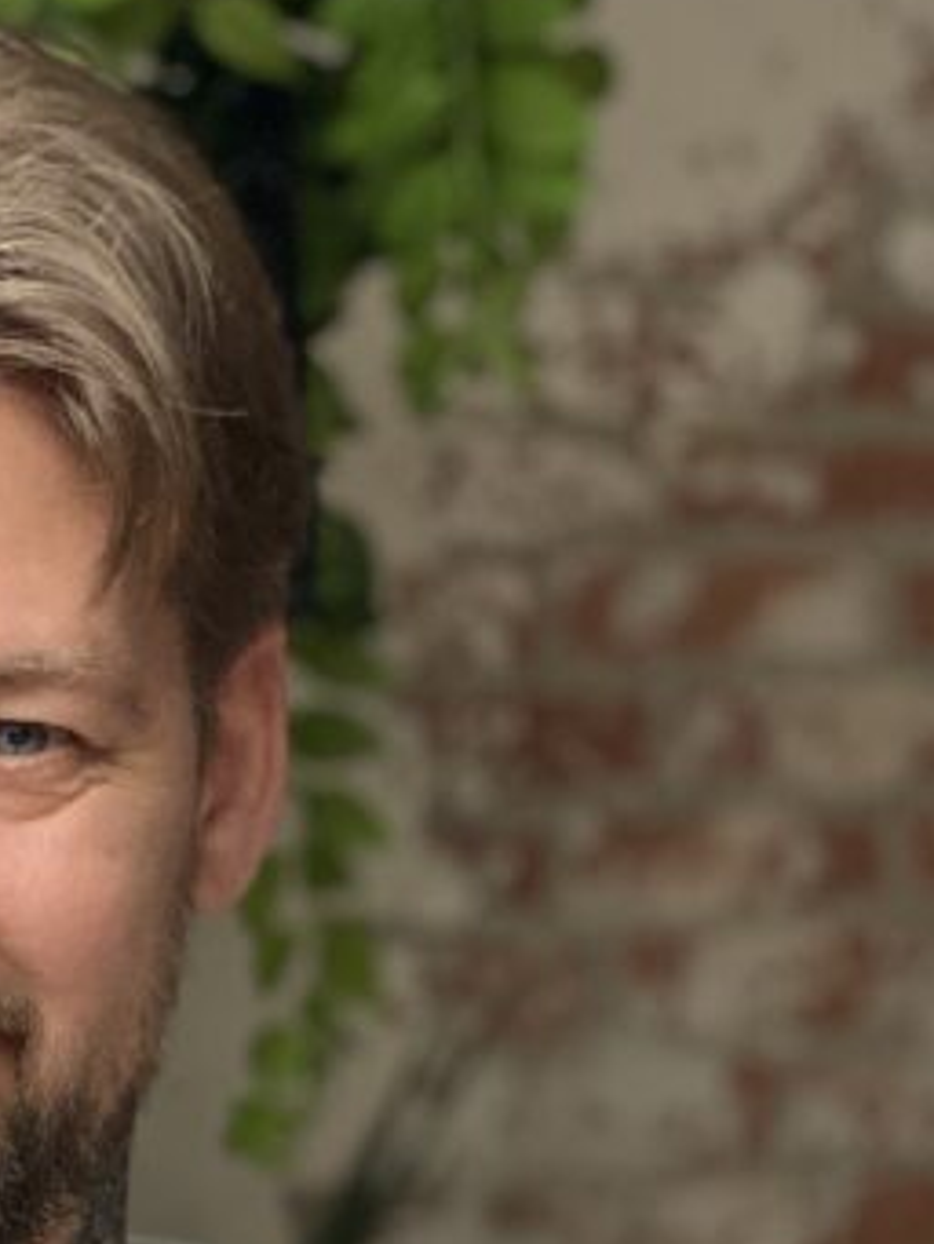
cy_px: 1580
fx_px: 5609
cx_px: -394
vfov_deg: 12.3
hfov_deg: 9.3
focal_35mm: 156
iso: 200
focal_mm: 6
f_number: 2
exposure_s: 1/111
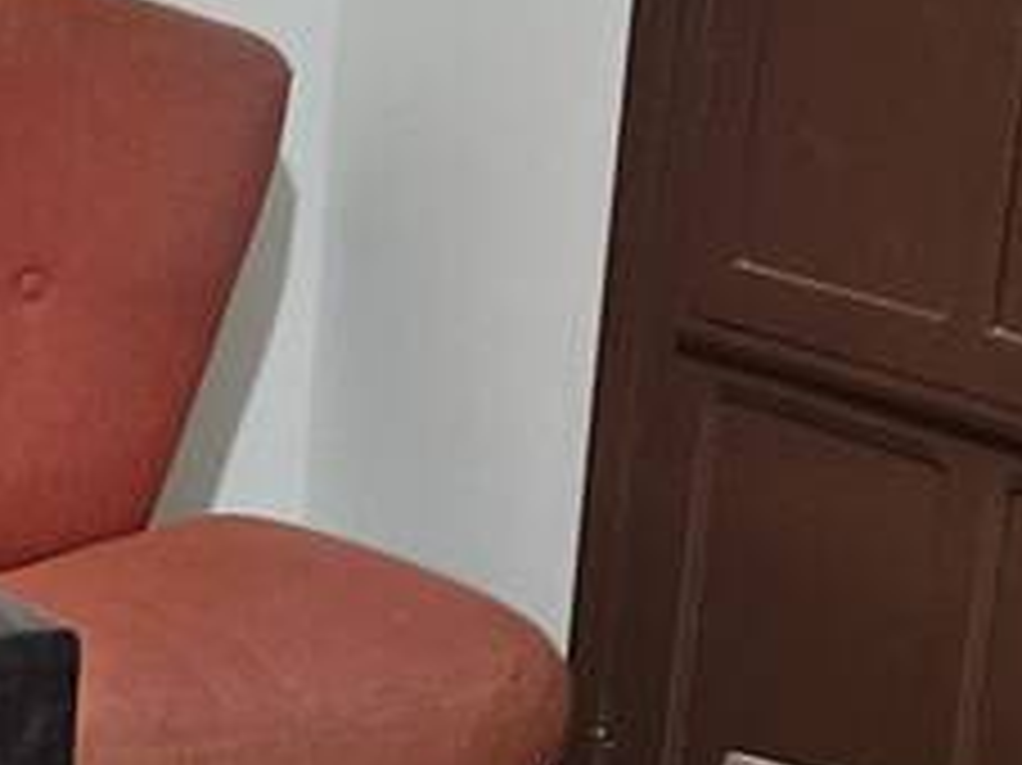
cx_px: -518
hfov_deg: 12.8
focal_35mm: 146
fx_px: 4308
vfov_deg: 9.9
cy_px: 1089
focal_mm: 5.4
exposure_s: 1/24
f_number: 1.8
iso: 640
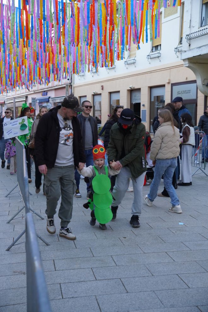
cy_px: 156
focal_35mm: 47
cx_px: 104
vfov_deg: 42.0
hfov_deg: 28.7
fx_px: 407
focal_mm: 31.3
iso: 500
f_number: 4
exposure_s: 1/200
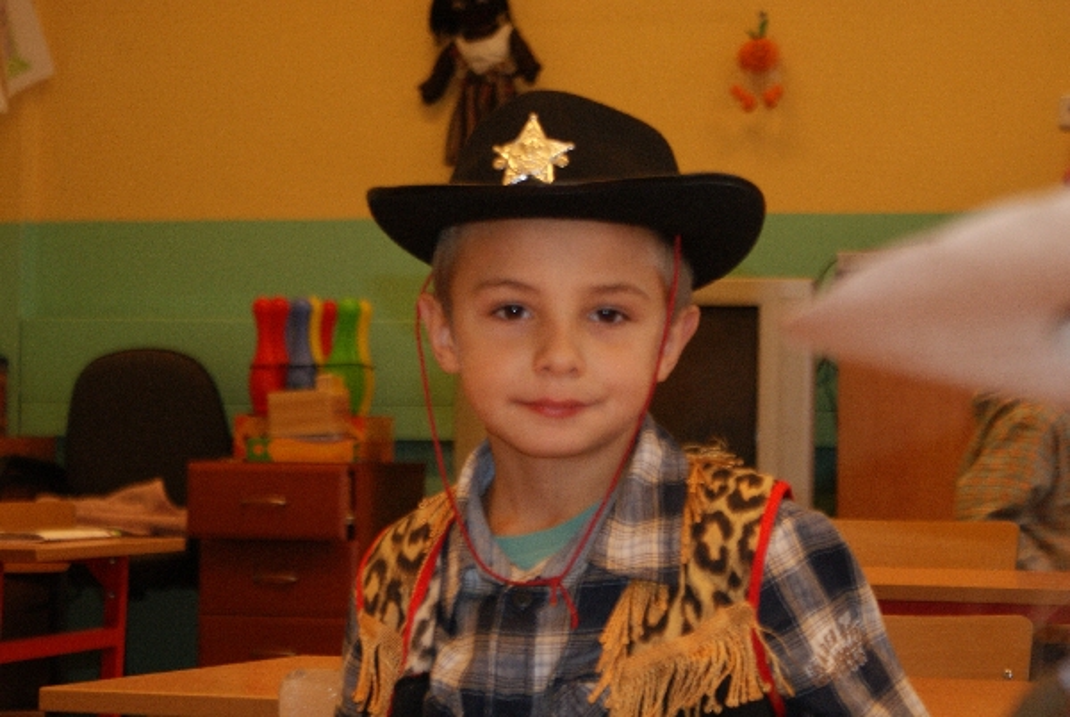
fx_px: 3125
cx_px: 535
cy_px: 358
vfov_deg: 13.1
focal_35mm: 105
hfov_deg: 19.4
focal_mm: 70
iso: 400
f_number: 5.6
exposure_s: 1/125
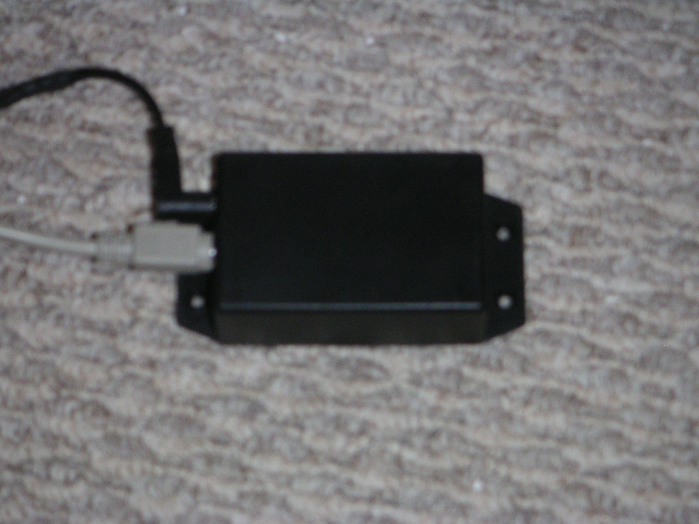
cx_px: 350
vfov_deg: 13.3
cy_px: 262
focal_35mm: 111
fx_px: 2241
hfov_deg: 17.7
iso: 160
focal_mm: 17.1
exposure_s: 1/111
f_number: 3.6
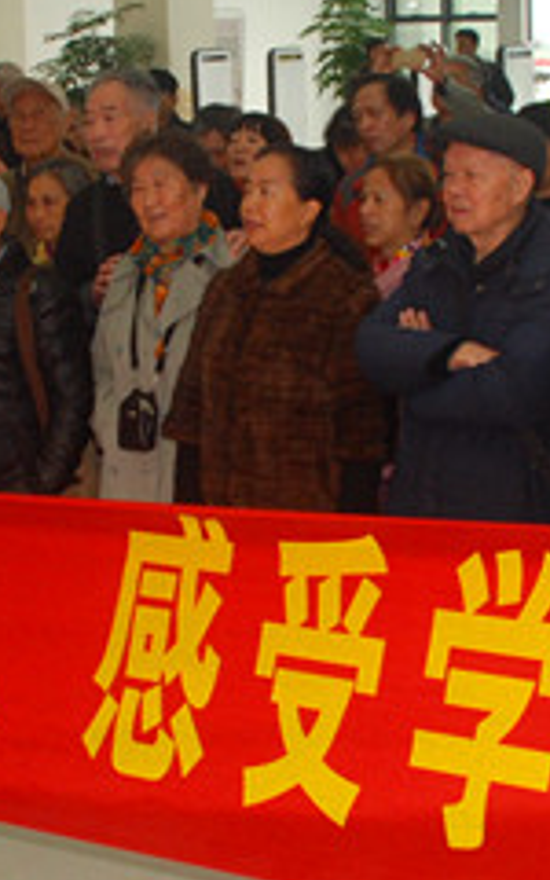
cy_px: 394
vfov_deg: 22.5
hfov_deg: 14.2
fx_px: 2206
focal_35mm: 92
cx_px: 242
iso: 400
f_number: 5.6
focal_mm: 18
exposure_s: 1/15
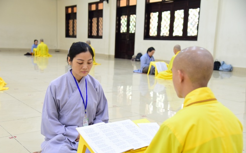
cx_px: 121
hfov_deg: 43.5
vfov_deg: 28.0
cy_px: 81
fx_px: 308
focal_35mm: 46
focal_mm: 44
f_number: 4
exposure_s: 1/25
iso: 800
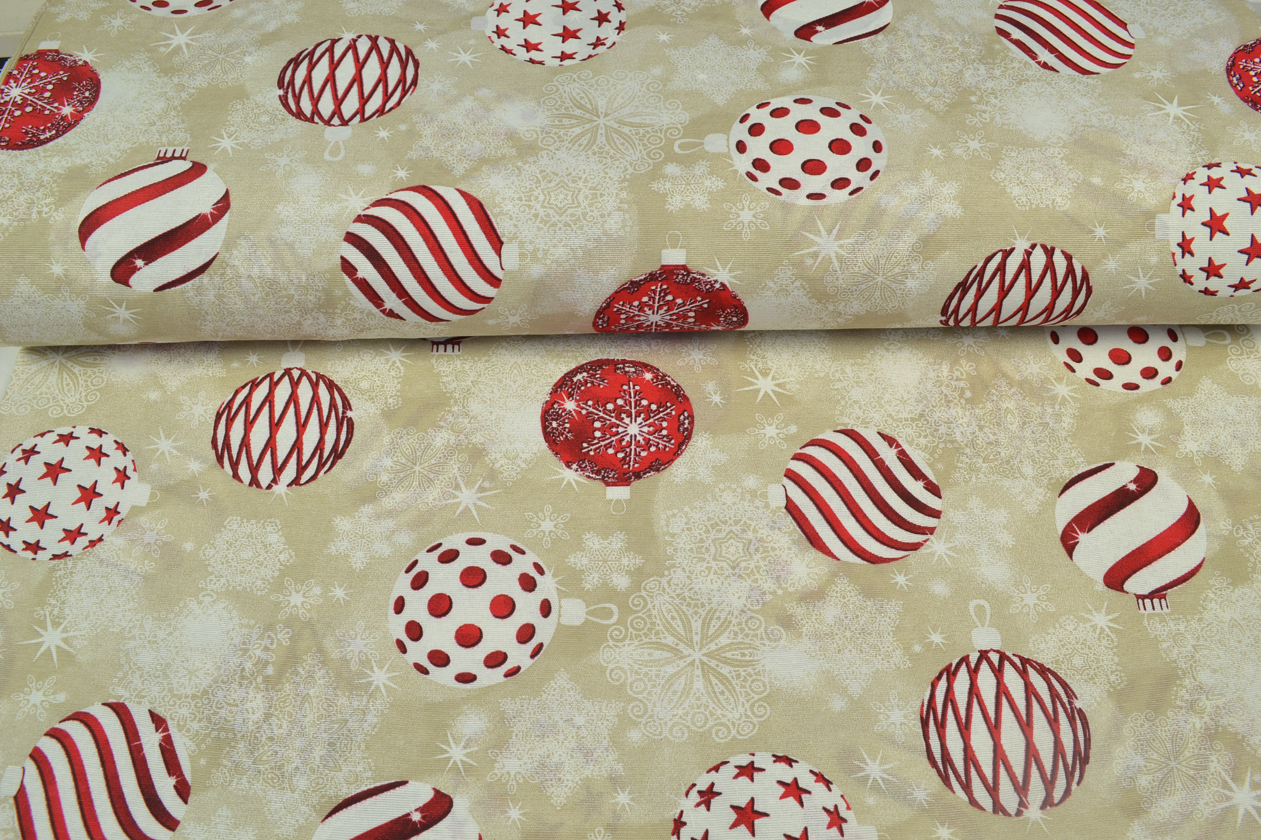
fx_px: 946
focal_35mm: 27
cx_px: 630
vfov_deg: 47.9
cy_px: 420
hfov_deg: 67.4
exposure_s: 1/13
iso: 100
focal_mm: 18
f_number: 9
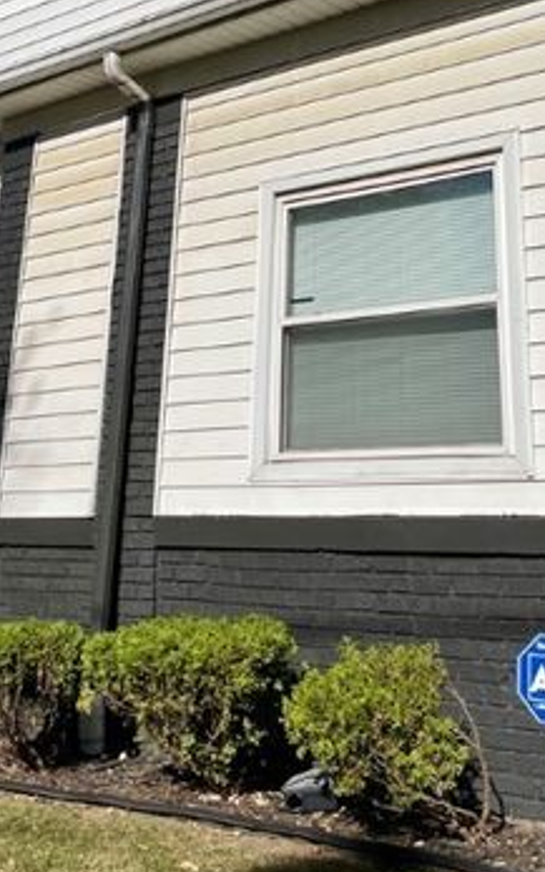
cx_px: 264
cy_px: 77
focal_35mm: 53
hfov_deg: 24.4
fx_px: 1259
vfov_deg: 35.7
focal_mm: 4.2
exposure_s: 1/10753
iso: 32
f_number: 1.6
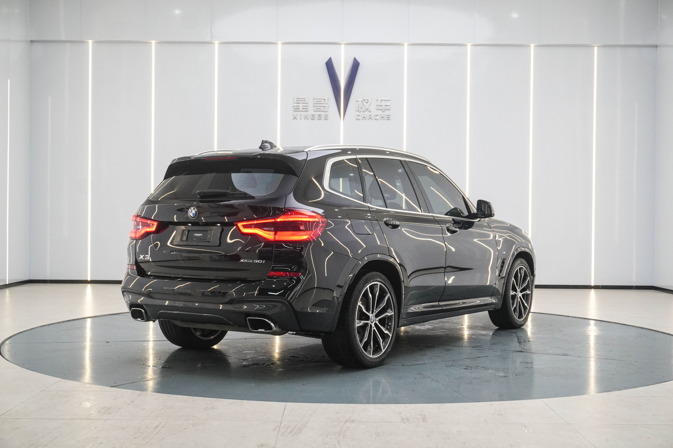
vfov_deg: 28.9
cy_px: 224
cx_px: 336
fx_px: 869
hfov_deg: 42.3
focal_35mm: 46
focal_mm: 31
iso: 1250
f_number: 6.3
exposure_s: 1/80
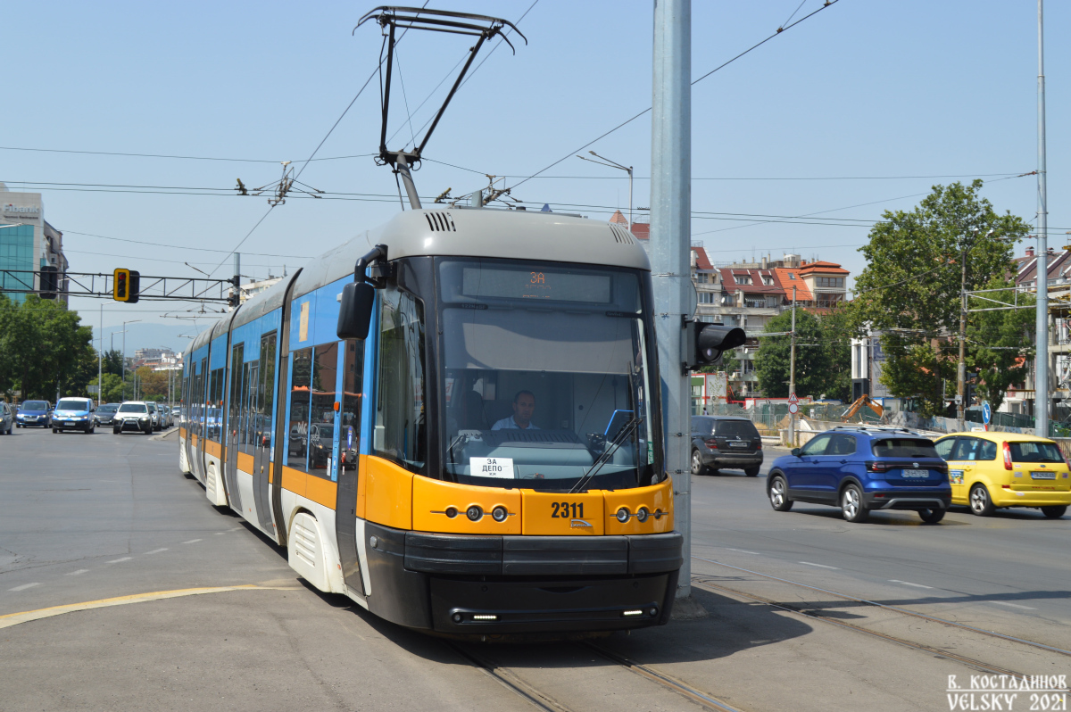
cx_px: 536
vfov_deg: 28.0
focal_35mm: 48
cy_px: 356
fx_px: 1427
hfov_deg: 41.1
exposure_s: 1/250
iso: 100
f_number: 8
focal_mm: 32
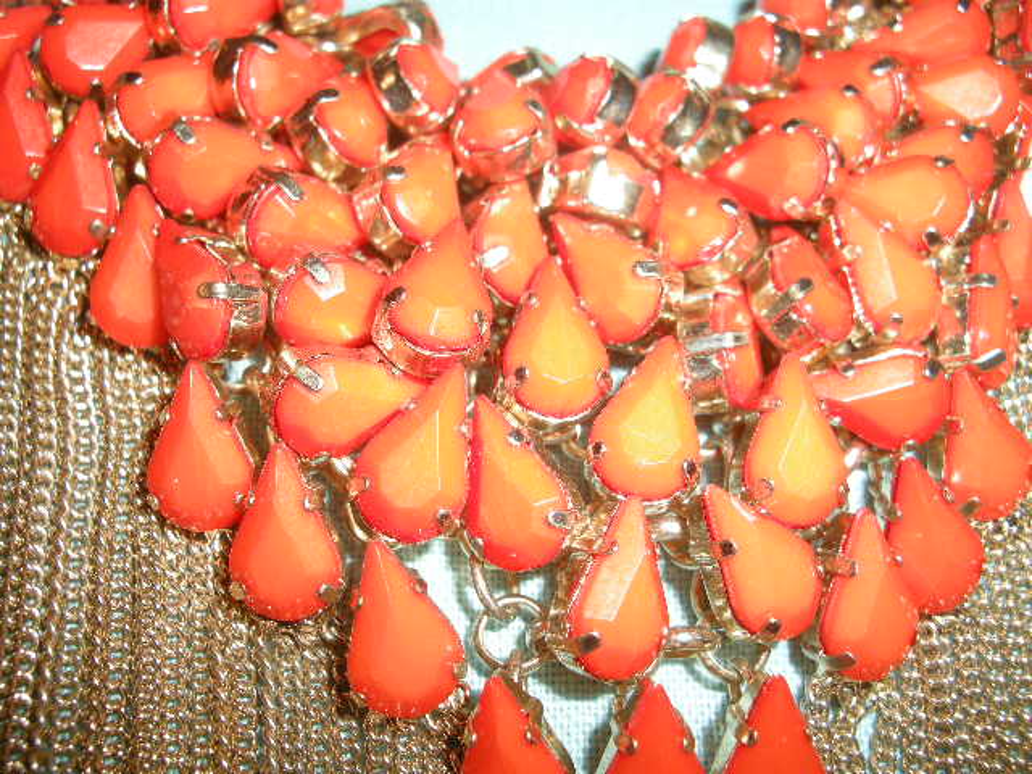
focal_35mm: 37
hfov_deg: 50.1
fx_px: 1103
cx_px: 516
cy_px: 387
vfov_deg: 38.7
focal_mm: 7.9
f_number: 8
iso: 64
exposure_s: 1/60
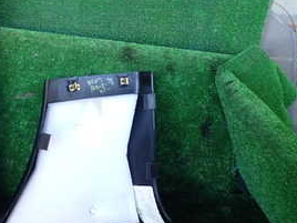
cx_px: 17
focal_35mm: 56
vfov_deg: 25.7
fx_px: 480
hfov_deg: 32.2
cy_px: 51
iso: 160
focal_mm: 4.5
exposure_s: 1/60
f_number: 2
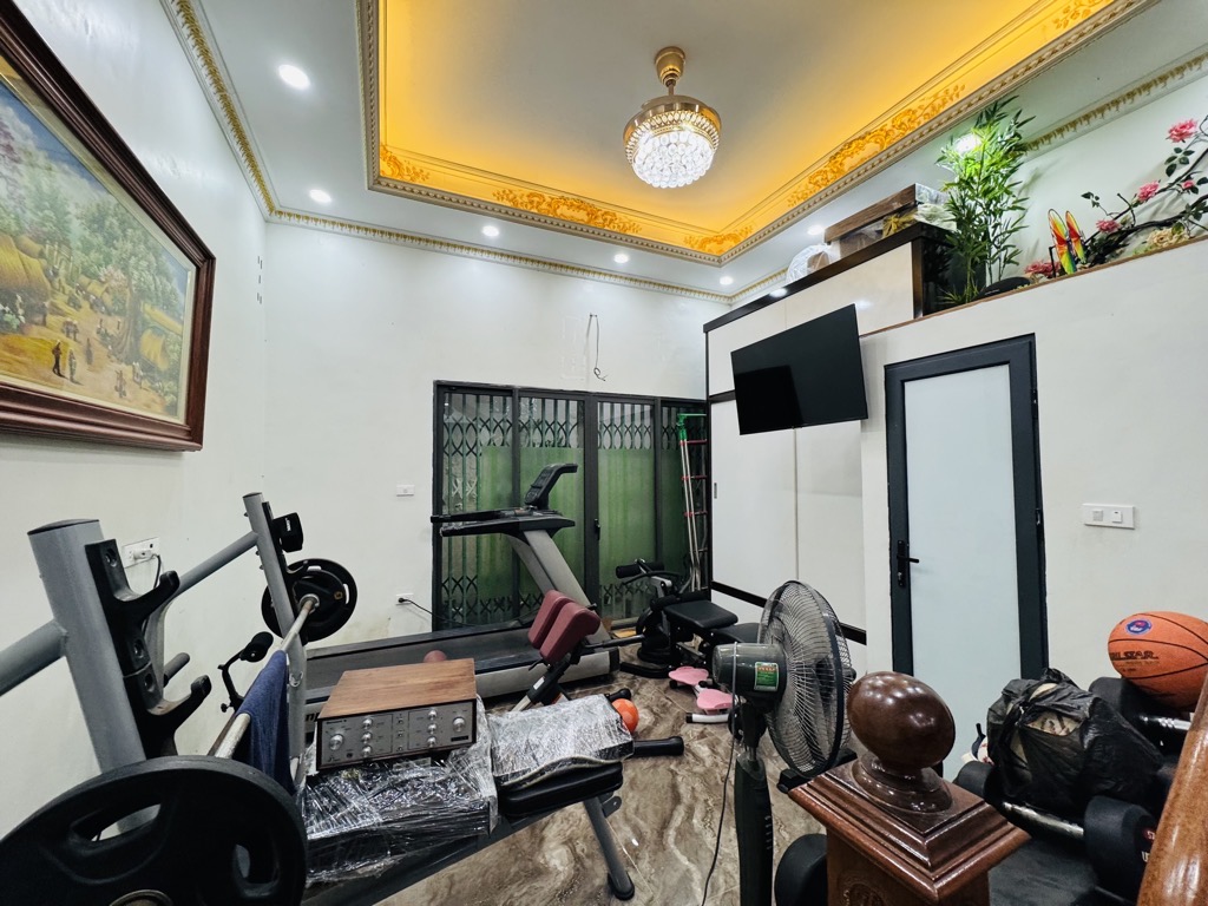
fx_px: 489
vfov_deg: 85.7
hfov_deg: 102.1
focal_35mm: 14
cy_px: 453
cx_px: 604
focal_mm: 2.22
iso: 200
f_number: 2.2
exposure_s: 1/100
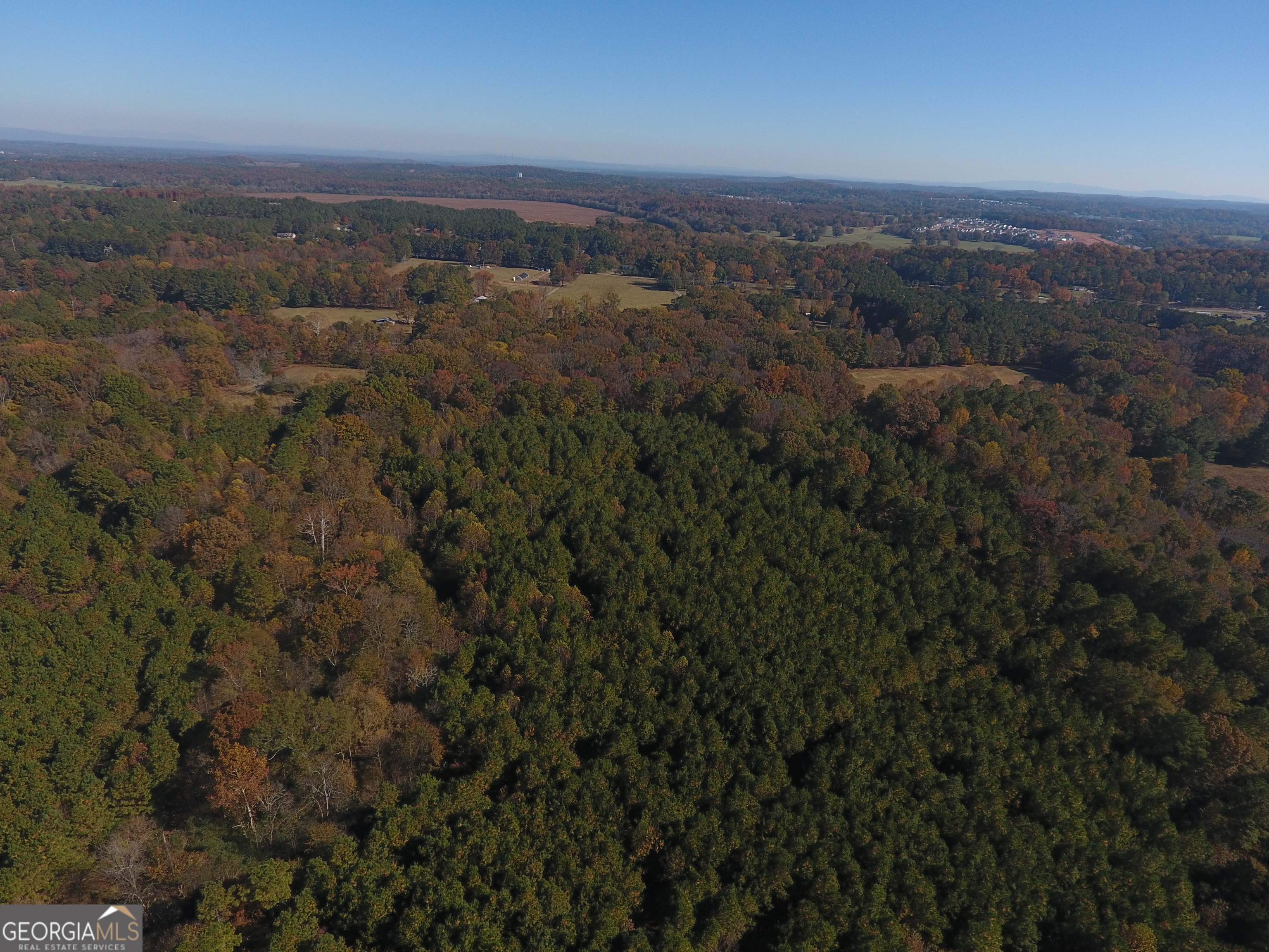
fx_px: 733
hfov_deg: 81.7
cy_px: 476
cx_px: 634
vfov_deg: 66.0
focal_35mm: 20
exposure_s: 1/1070
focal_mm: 3.61
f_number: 2.8
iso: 100
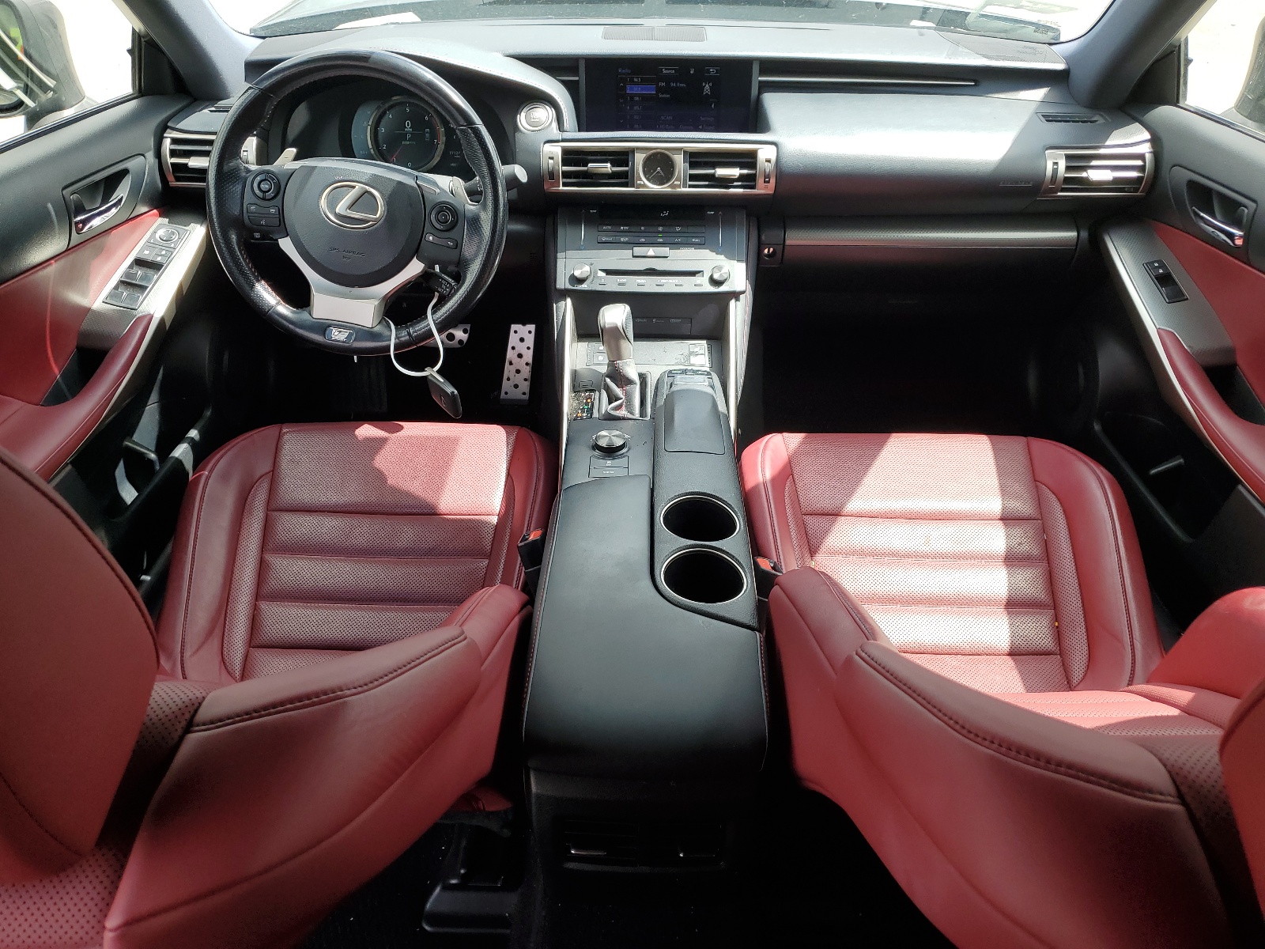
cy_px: 474
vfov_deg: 53.1
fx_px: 950
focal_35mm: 26
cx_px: 632
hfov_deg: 67.3
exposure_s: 1/435
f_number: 1.5
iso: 50
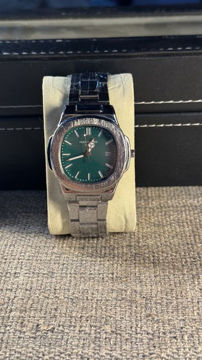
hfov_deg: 22.6
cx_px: 82
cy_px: 181
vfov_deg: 39.2
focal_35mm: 53
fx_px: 505
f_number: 1.78
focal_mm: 6.76
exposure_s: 1/111
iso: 80
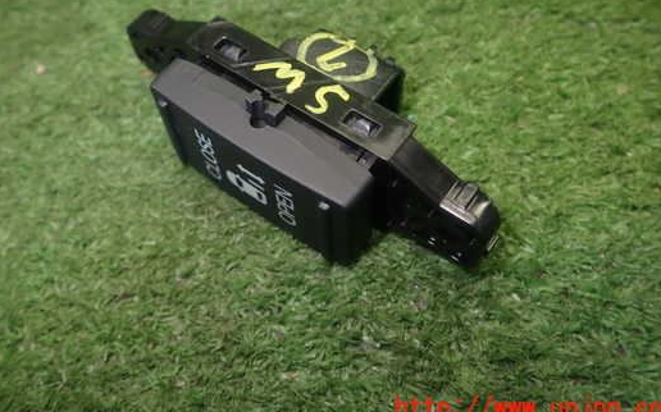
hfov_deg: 52.7
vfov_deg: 34.1
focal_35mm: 37
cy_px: 137
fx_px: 666
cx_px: 300
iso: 200
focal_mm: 5.4
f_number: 2.3
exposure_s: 1/60
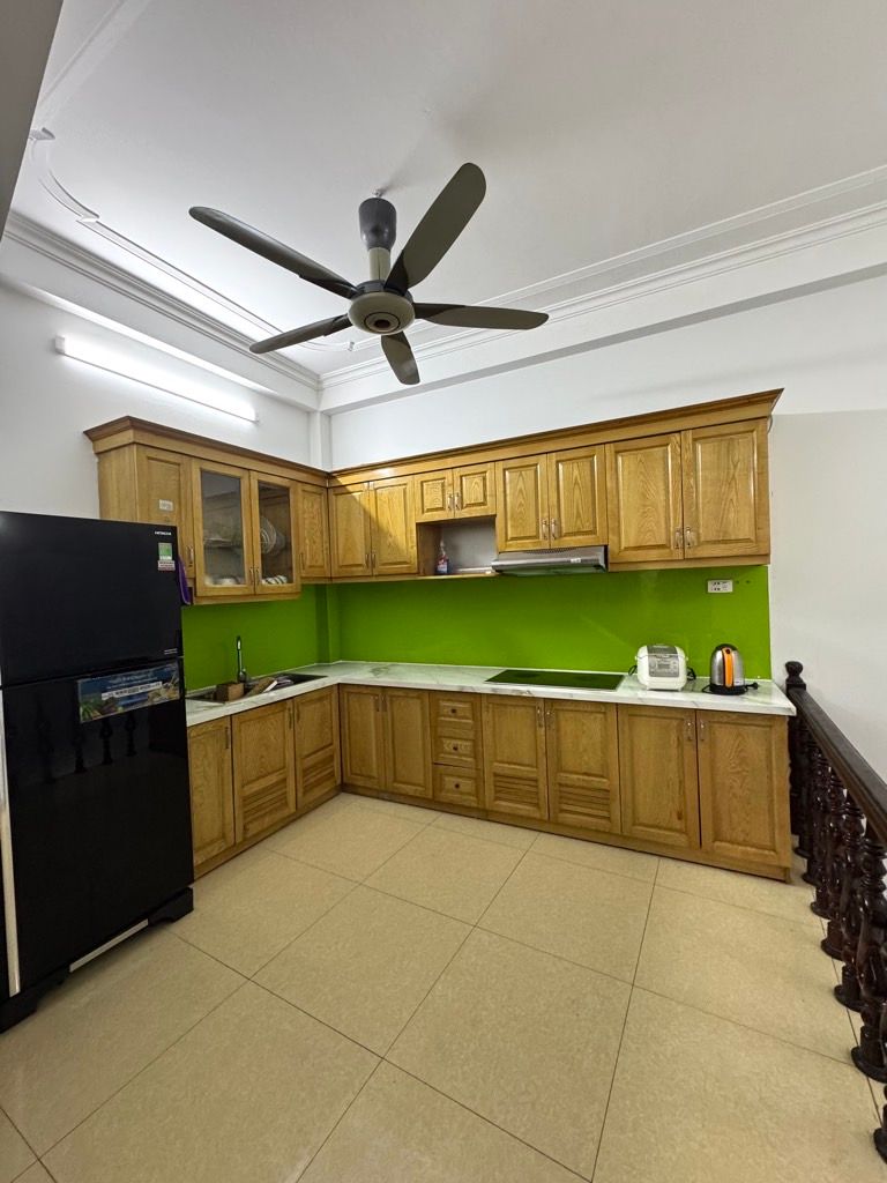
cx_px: 444
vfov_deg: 102.1
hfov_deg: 85.7
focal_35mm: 14
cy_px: 592
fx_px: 478
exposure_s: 1/100
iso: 250
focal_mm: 2.22
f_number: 2.2
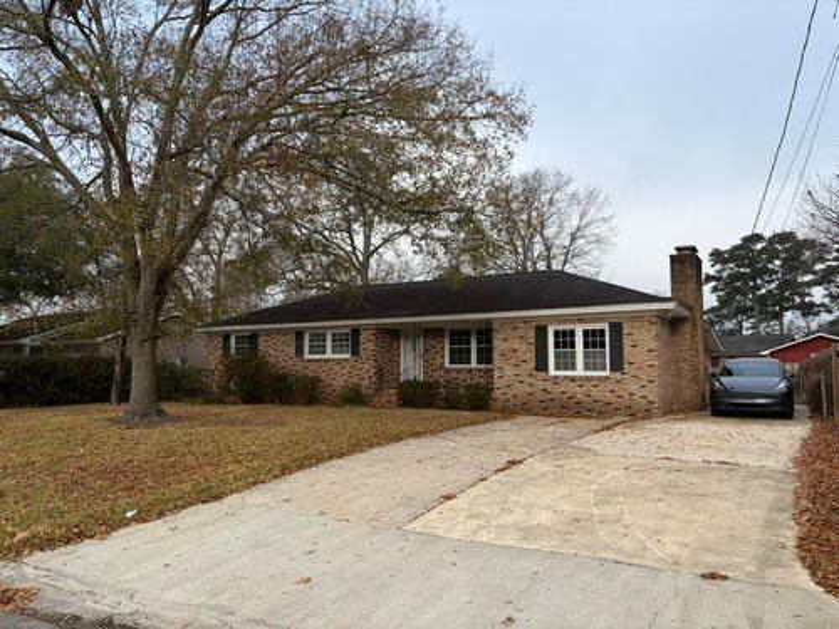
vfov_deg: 53.1
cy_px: 314
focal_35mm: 26
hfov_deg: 67.3
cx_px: 420
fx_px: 630
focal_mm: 5.96
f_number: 1.6
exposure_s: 1/907
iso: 50
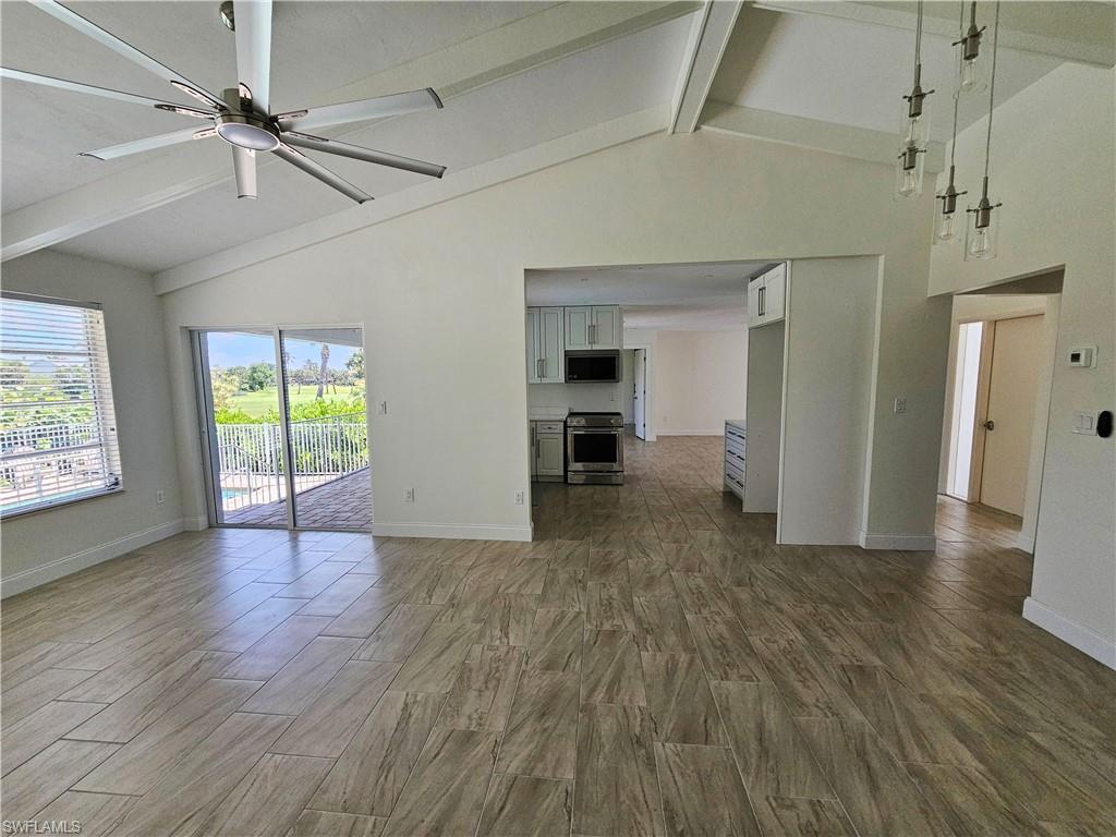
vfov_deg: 89.9
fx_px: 419
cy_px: 418
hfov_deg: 106.2
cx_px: 558
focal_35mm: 13
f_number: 2.2
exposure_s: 1/359
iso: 125
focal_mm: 2.2
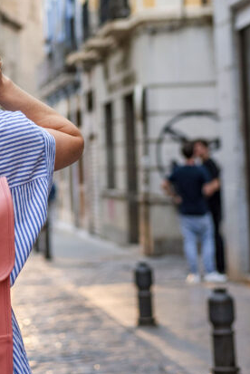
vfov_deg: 16.1
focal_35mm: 124
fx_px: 1289
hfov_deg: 10.9
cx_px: -25
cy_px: -34
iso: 500
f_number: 2.8
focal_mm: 50
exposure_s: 1/80
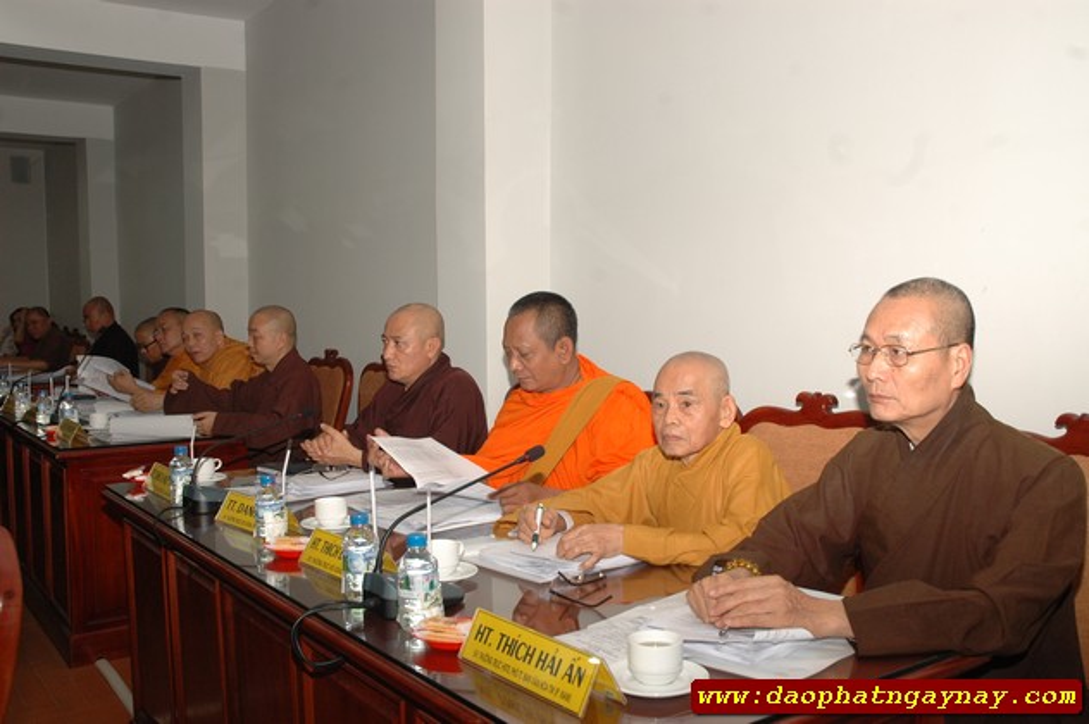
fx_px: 1088
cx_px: 544
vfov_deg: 36.8
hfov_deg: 53.2
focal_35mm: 36
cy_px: 362
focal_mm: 24
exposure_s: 1/60
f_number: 7.1
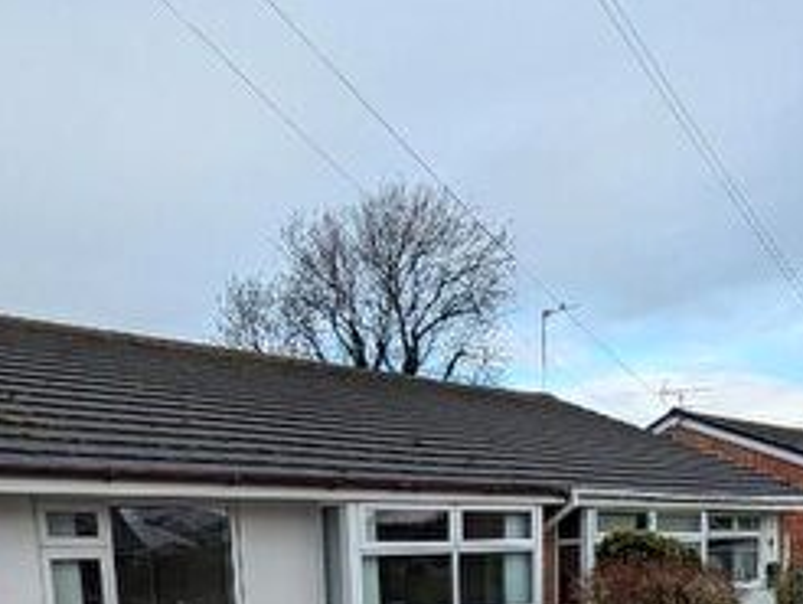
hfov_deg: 53.9
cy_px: 694
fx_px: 789
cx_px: 374
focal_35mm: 34
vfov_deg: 34.8
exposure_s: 1/1171
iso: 54
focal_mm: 2.02
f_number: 1.7
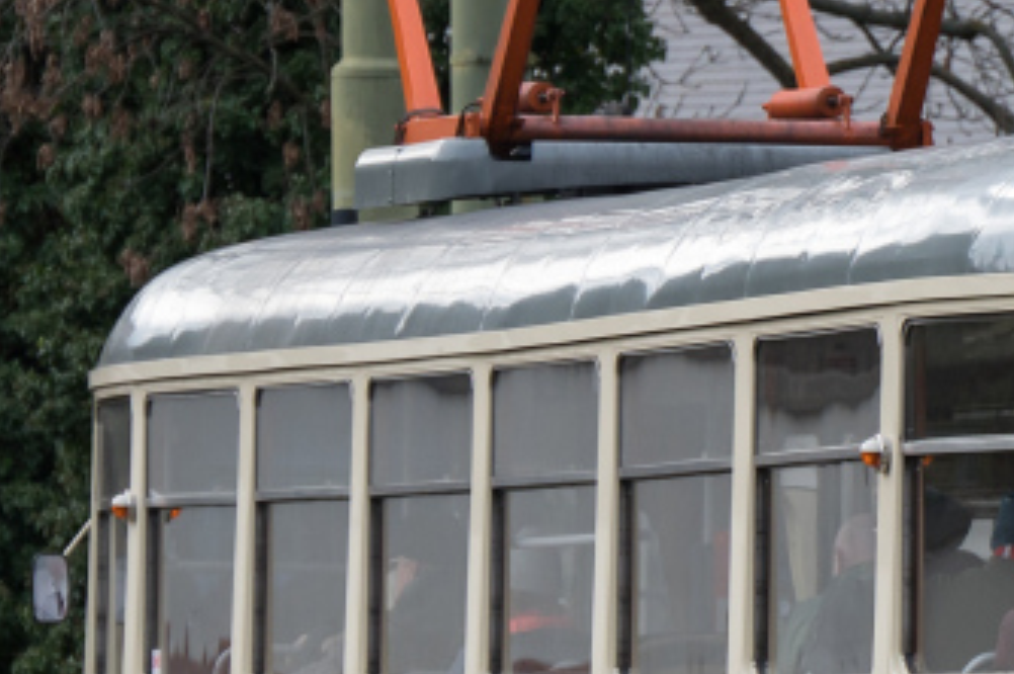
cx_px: 1163
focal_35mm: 584
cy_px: 314
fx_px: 16433
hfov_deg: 3.5
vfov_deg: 2.3
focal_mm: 150
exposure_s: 1/800
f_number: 6.3
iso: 200
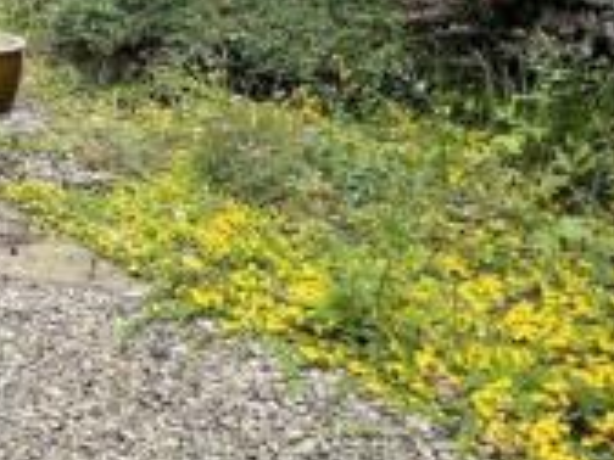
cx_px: -225
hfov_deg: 30.7
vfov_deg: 27.7
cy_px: -111
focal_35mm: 45
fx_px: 798
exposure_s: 1/327
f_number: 1.8
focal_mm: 1.57
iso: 32
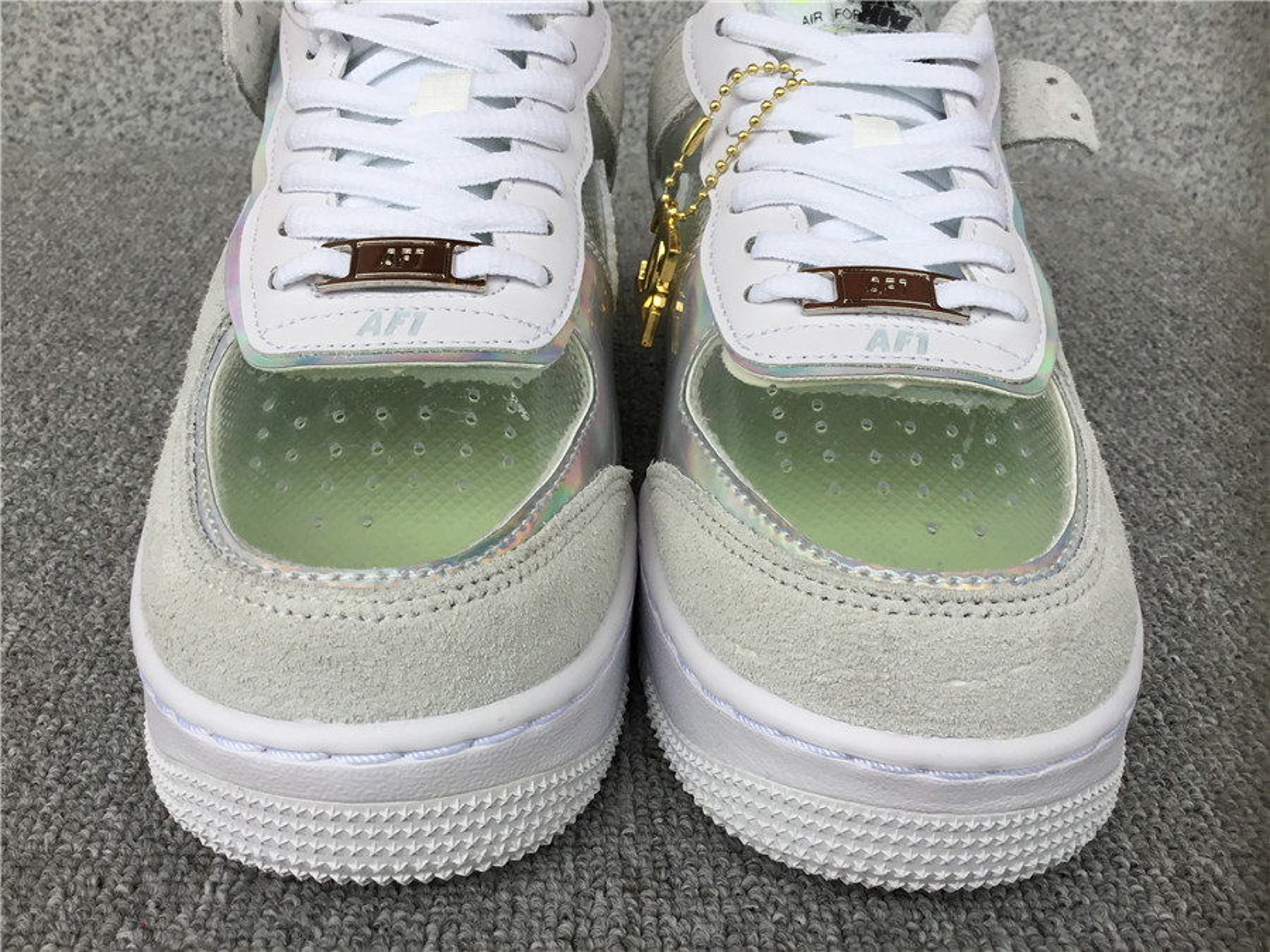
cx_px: 635
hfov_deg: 58.4
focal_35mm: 31
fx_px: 1137
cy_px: 476
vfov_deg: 45.4
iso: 25
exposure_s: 1/157
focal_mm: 3.3
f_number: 2.4
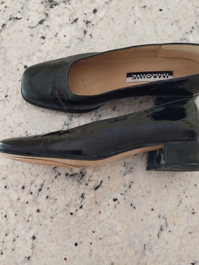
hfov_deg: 48.2
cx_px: 100
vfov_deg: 61.5
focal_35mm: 29
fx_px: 222
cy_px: 146
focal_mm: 4
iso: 400
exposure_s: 1/50
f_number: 1.8
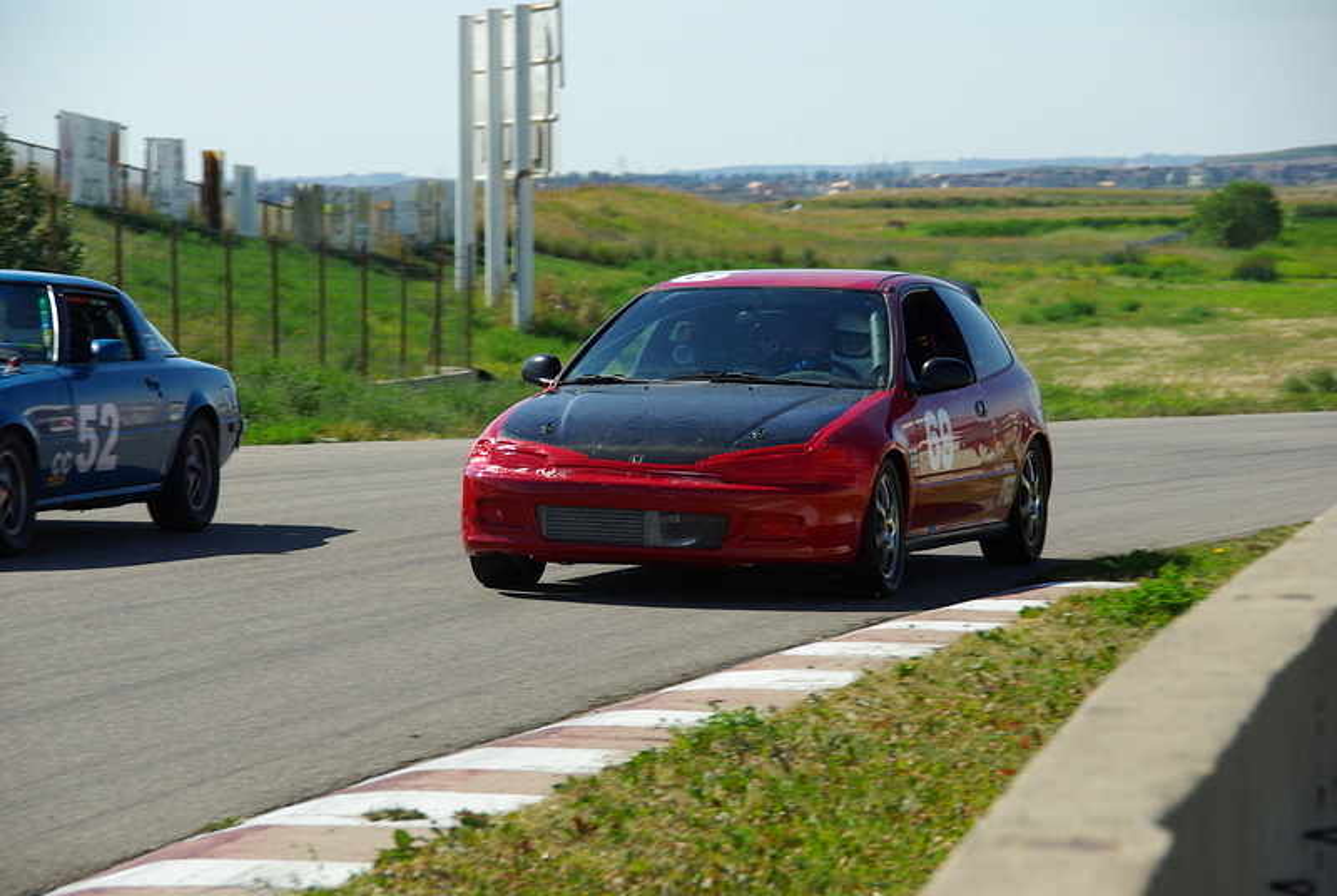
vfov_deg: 8.3
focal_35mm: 165
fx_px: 6137
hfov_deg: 12.4
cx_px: 668
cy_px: 448
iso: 100
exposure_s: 1/250
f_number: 8
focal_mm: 110
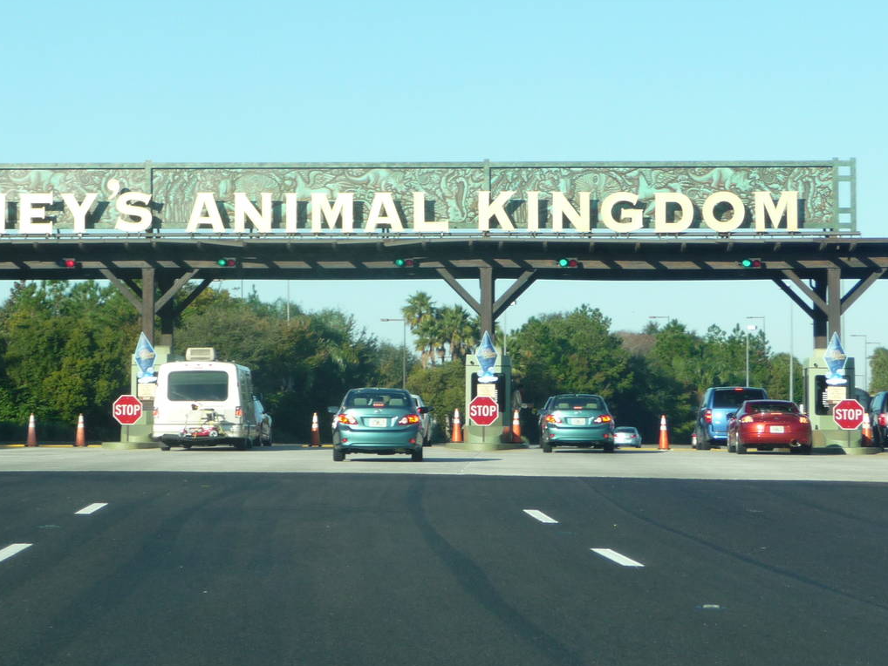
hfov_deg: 16.3
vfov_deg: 12.2
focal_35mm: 121
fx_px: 3105
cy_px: 218
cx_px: 324
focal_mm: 13.1
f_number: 4.6
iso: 100
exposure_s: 1/320
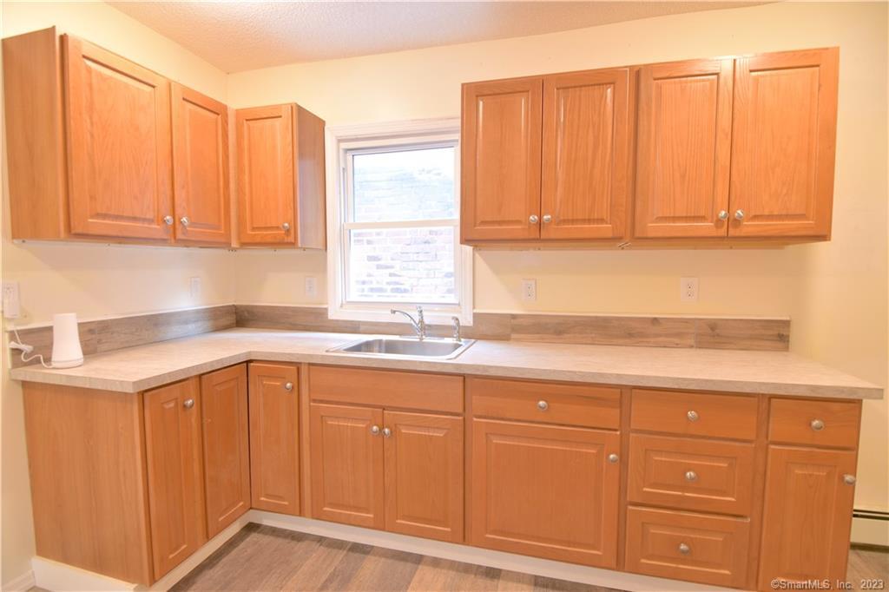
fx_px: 407
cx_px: 444
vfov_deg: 72.0
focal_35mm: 16
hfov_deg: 95.0
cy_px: 296
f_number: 4.5
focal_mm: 11
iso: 200
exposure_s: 1/8
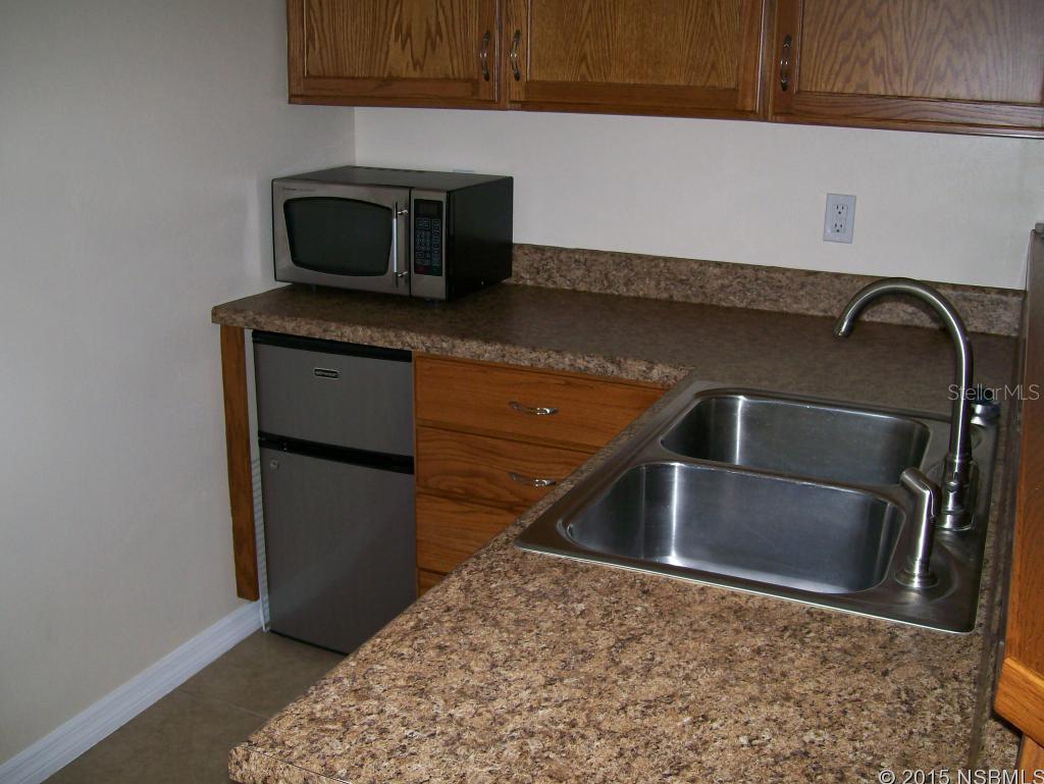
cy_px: 392
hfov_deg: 51.3
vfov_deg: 39.7
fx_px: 1086
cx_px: 522
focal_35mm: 36
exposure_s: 1/64
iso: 80
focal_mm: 6
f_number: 2.7
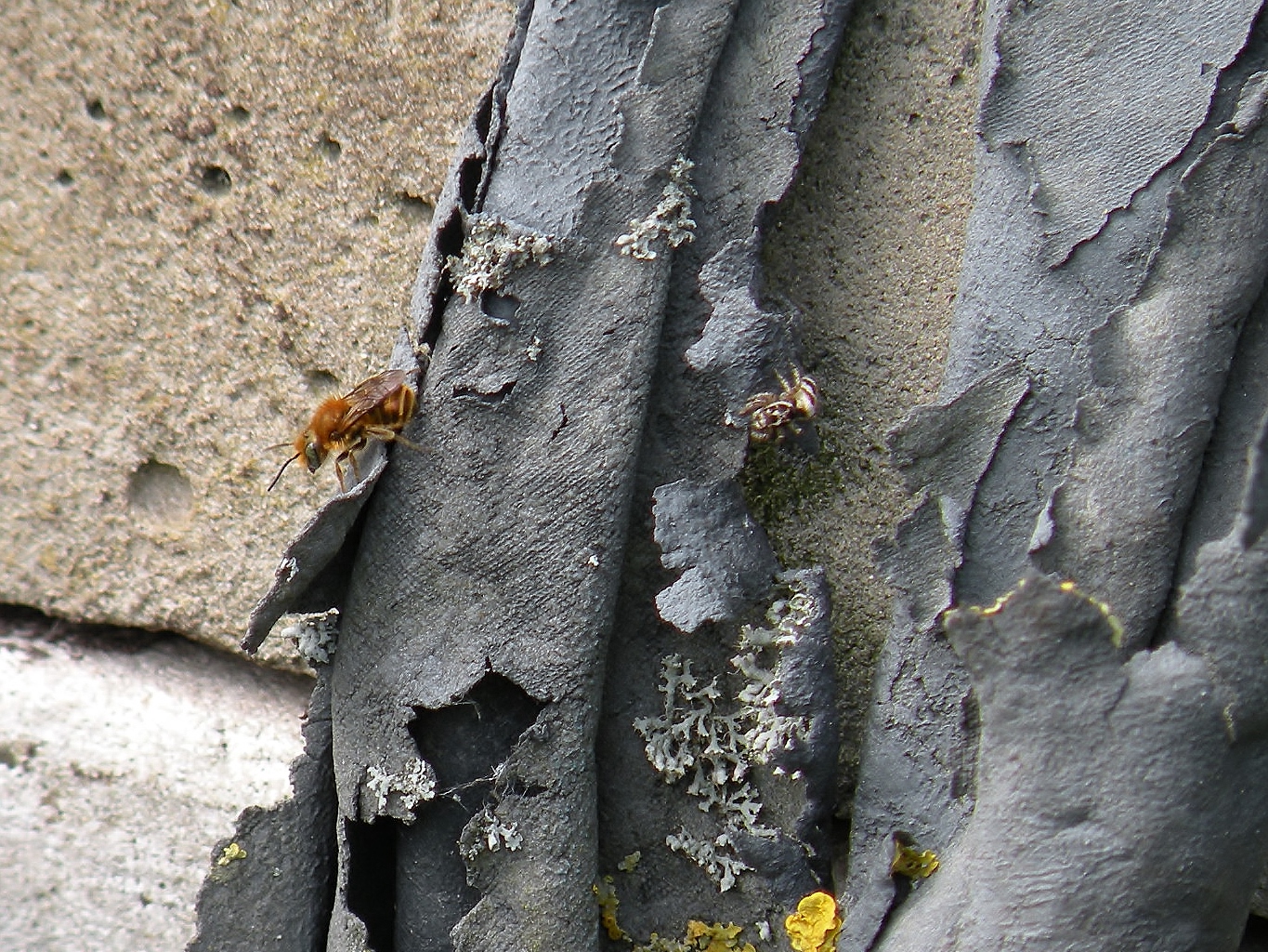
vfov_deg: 3.1
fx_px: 17804
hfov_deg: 4.1
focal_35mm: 486
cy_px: 476
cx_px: 634
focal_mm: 84.2
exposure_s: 1/127
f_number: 4.5
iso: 64
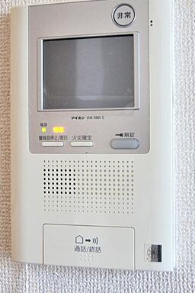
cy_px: 134
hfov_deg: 29.9
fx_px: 366
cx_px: 98
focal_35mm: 45
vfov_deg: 43.6
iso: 320
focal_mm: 18
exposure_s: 1/30
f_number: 4.5
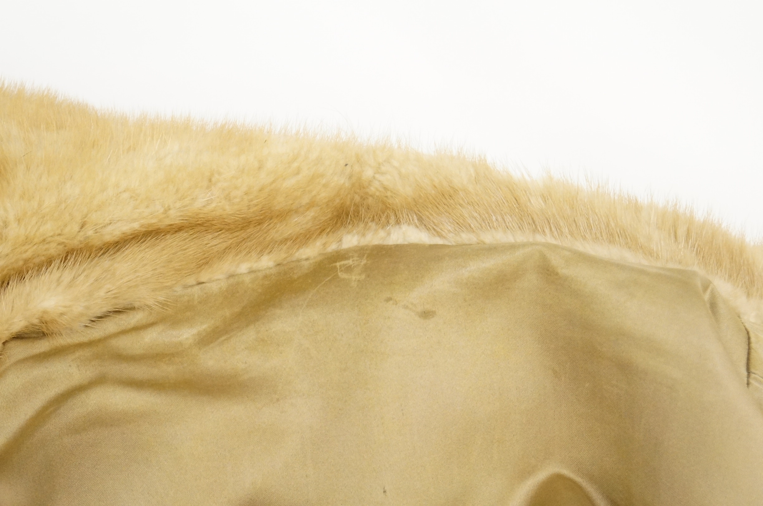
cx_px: 382
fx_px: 1746
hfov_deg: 24.7
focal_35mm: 82
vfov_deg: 16.5
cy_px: 253
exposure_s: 1/80
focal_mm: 55
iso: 3200
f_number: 5.6
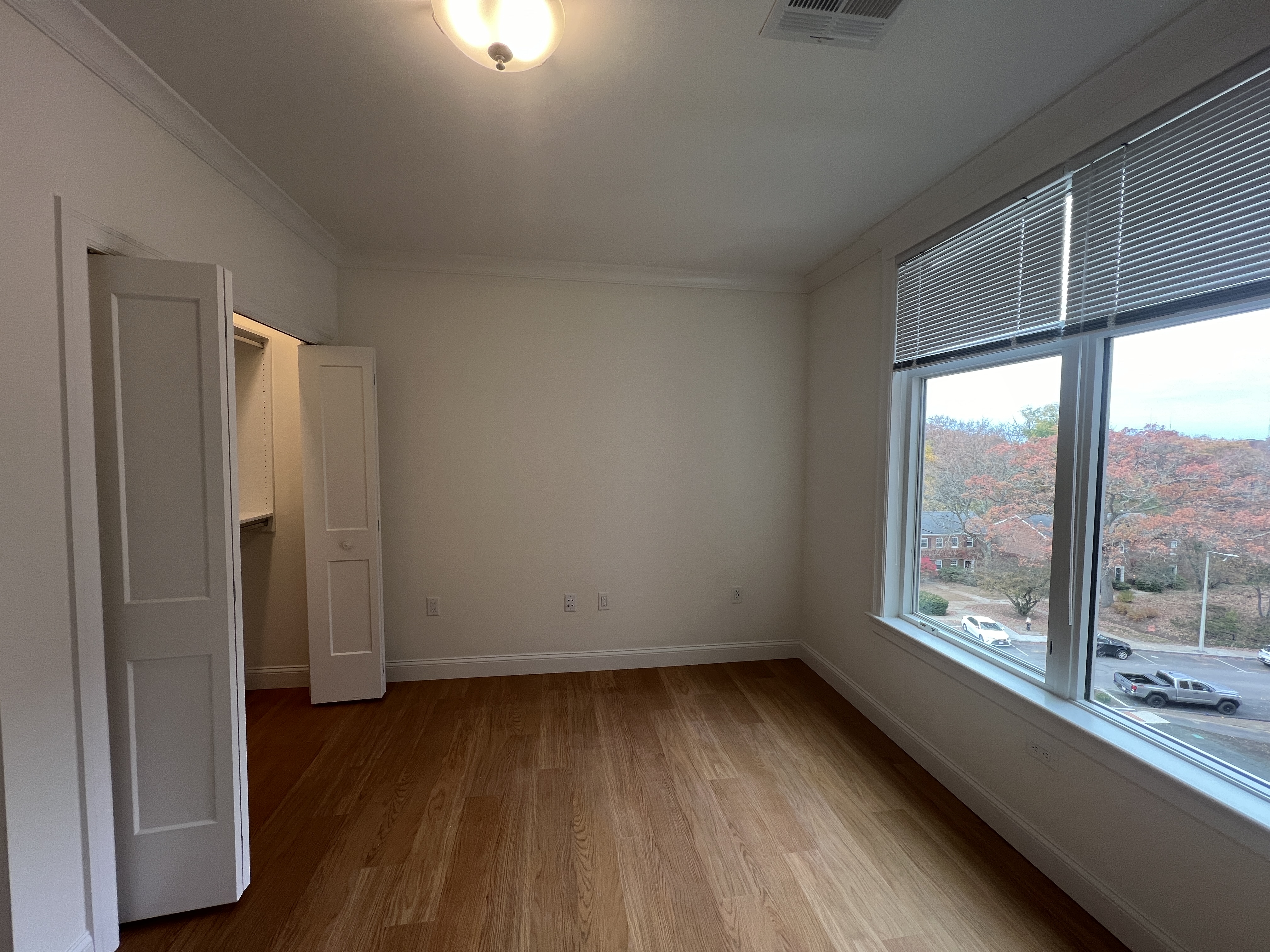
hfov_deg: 106.2
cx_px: 635
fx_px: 477
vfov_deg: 89.9
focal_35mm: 13
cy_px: 476
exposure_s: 1/120
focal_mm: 1.57
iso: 80
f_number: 1.8
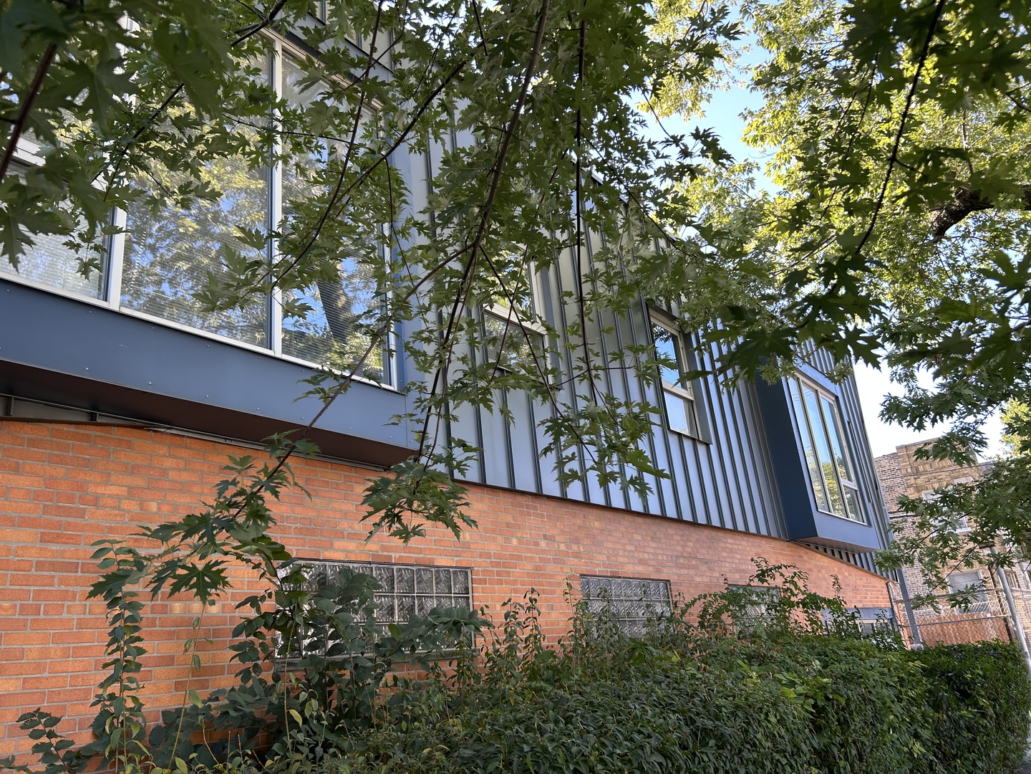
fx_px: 774
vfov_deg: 53.1
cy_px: 387
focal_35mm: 26
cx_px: 516
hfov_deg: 67.3
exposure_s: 1/255
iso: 40
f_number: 1.5
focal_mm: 5.7
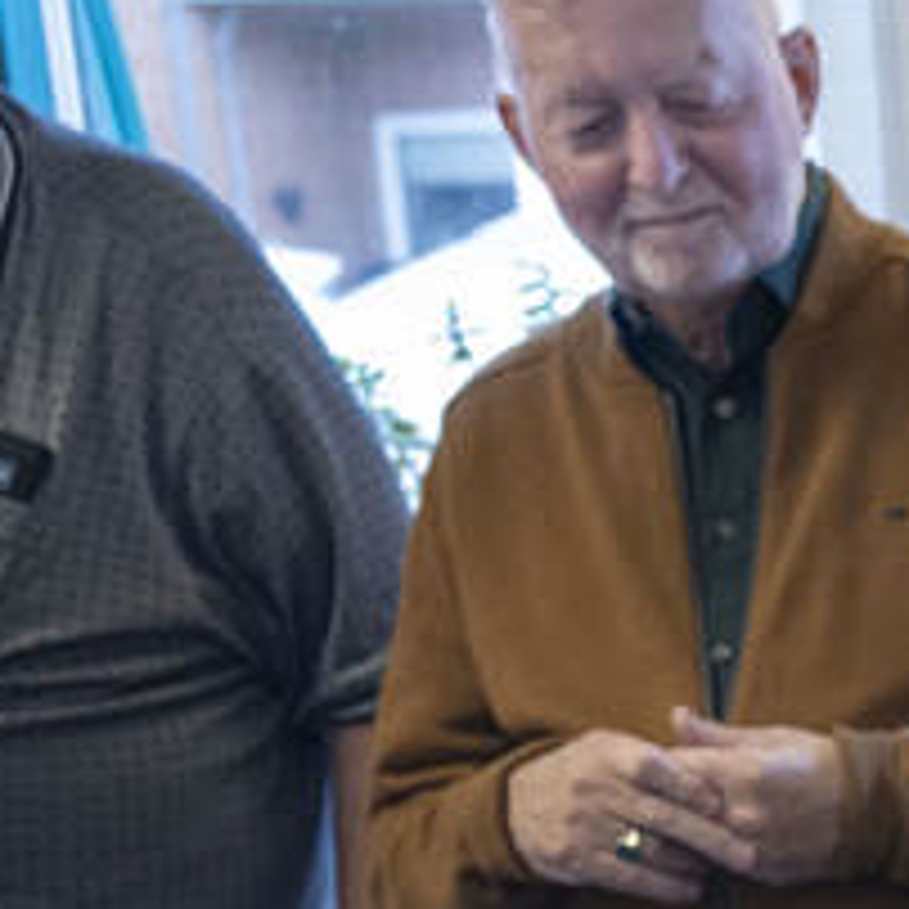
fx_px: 3832
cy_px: 1044
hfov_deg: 11.8
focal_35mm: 129
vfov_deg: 13.2
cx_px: 1912
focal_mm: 24
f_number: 2.8
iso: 800
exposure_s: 1/100
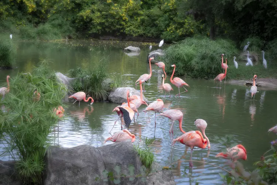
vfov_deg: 18.2
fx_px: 577
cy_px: 92
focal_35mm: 75
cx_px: 138
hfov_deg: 27.0
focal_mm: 50
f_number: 13
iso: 250
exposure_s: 1/50
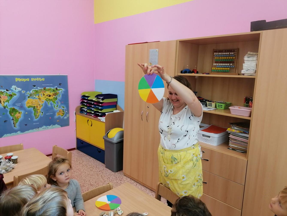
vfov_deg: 51.4
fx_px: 224
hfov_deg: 65.3
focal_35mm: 27
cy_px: 108
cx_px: 144
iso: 80
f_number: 1.8
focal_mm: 4.75
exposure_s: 1/50
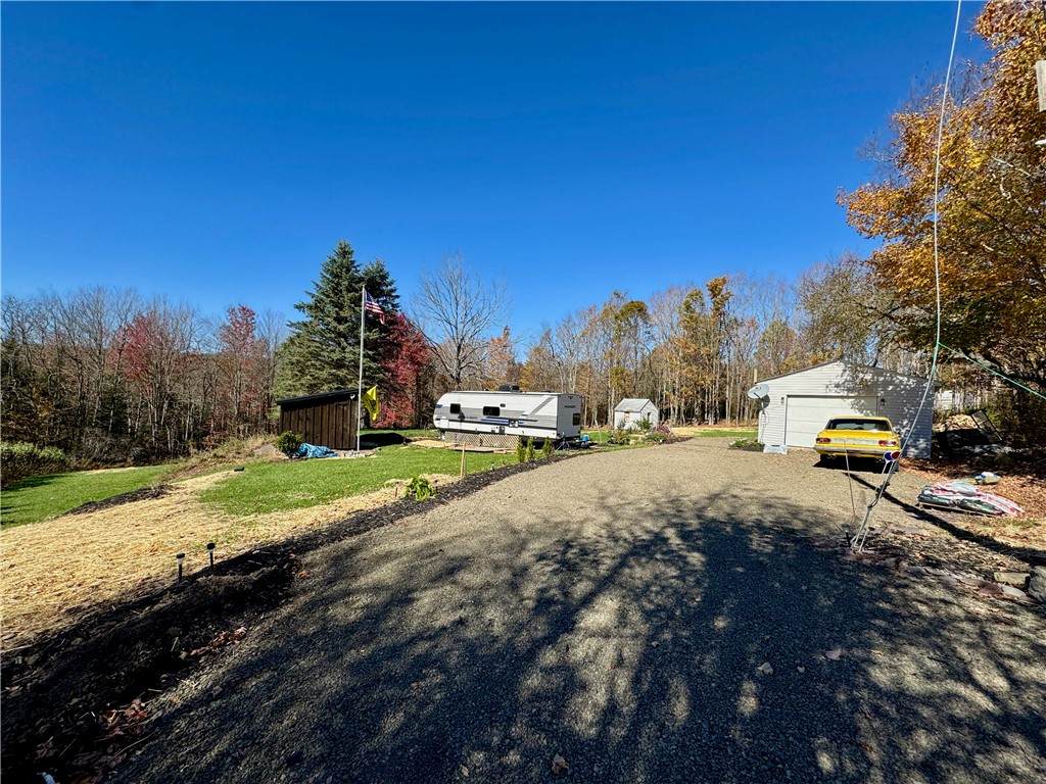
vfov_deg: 85.7
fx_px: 423
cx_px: 523
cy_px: 392
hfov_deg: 102.1
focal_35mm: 14
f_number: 2.2
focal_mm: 2.22
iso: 50
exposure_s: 1/1600
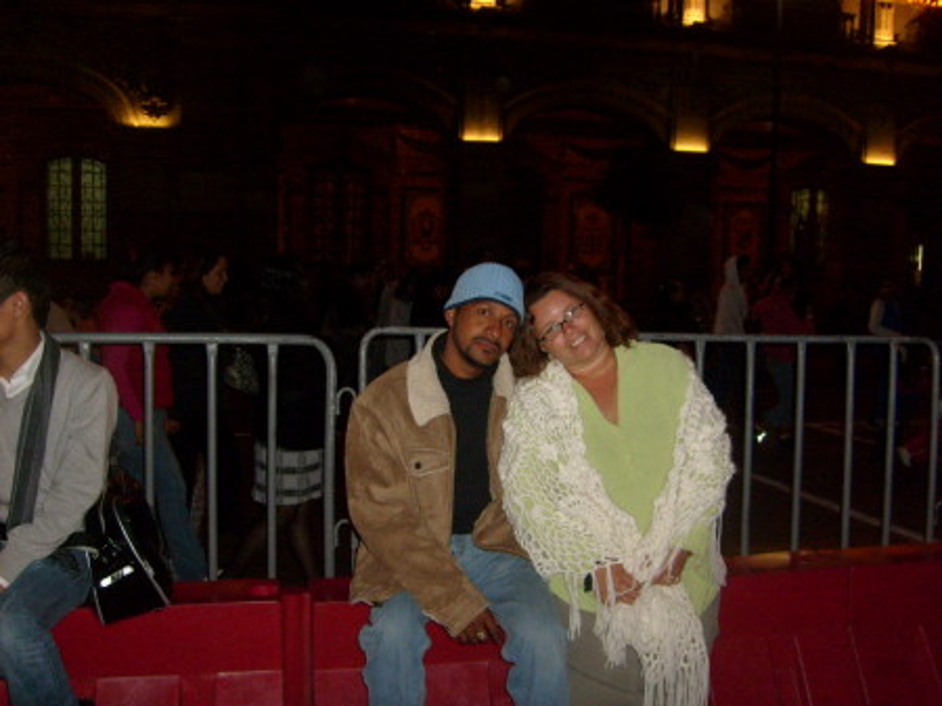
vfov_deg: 40.7
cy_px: 353
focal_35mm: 35
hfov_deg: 52.7
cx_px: 471
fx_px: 952
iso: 100
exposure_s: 1/45
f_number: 2.8
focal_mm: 5.8
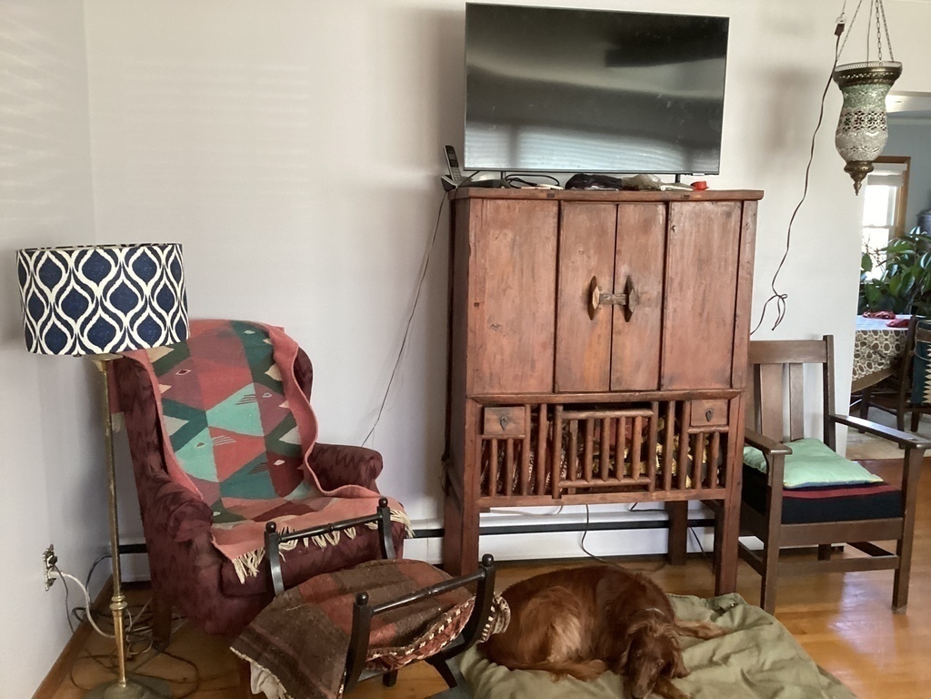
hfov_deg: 58.4
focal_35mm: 31
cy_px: 350
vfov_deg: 45.4
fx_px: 834
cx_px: 466
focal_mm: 3.3
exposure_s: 1/60
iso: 400
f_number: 2.4
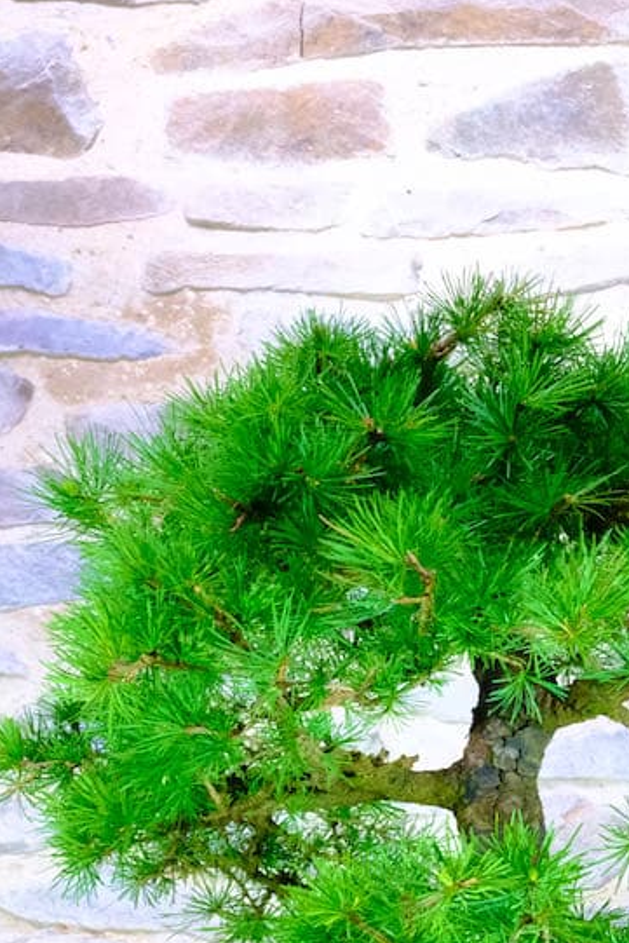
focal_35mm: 116
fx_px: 3038
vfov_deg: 17.0
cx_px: 517
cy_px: 1074
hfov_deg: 11.8
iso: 3200
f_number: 13
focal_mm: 32.9
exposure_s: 1/30
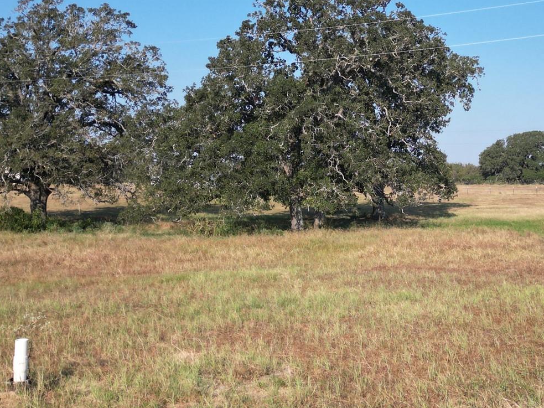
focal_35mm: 50
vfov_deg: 29.0
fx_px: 786
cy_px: 156
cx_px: 358
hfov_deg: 37.8
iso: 100
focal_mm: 6.72
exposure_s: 1/2500
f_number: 1.7
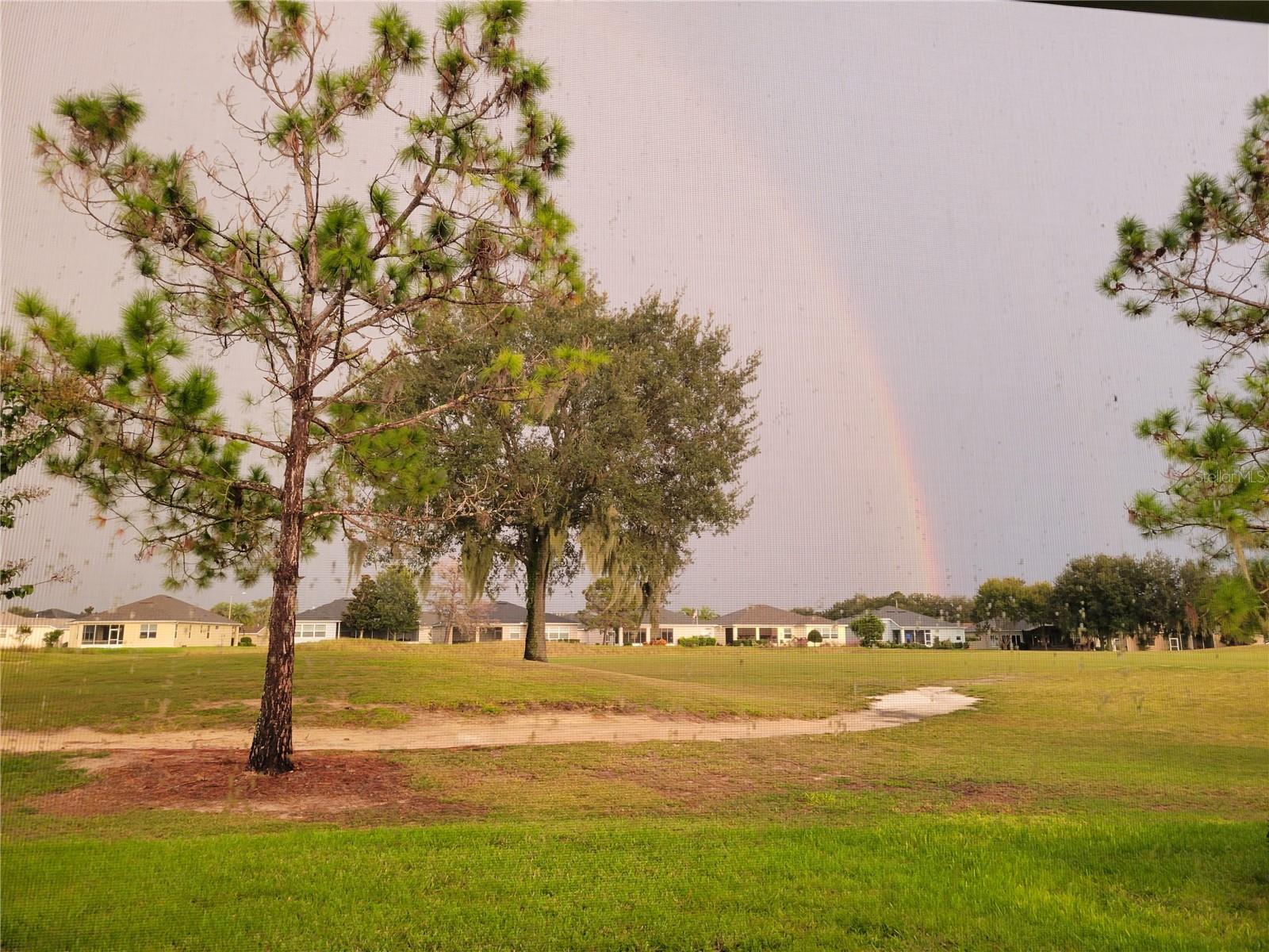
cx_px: 634
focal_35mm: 26
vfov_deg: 53.1
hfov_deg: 67.3
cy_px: 476
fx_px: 953
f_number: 1.8
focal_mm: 5.4
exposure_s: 1/120
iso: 250
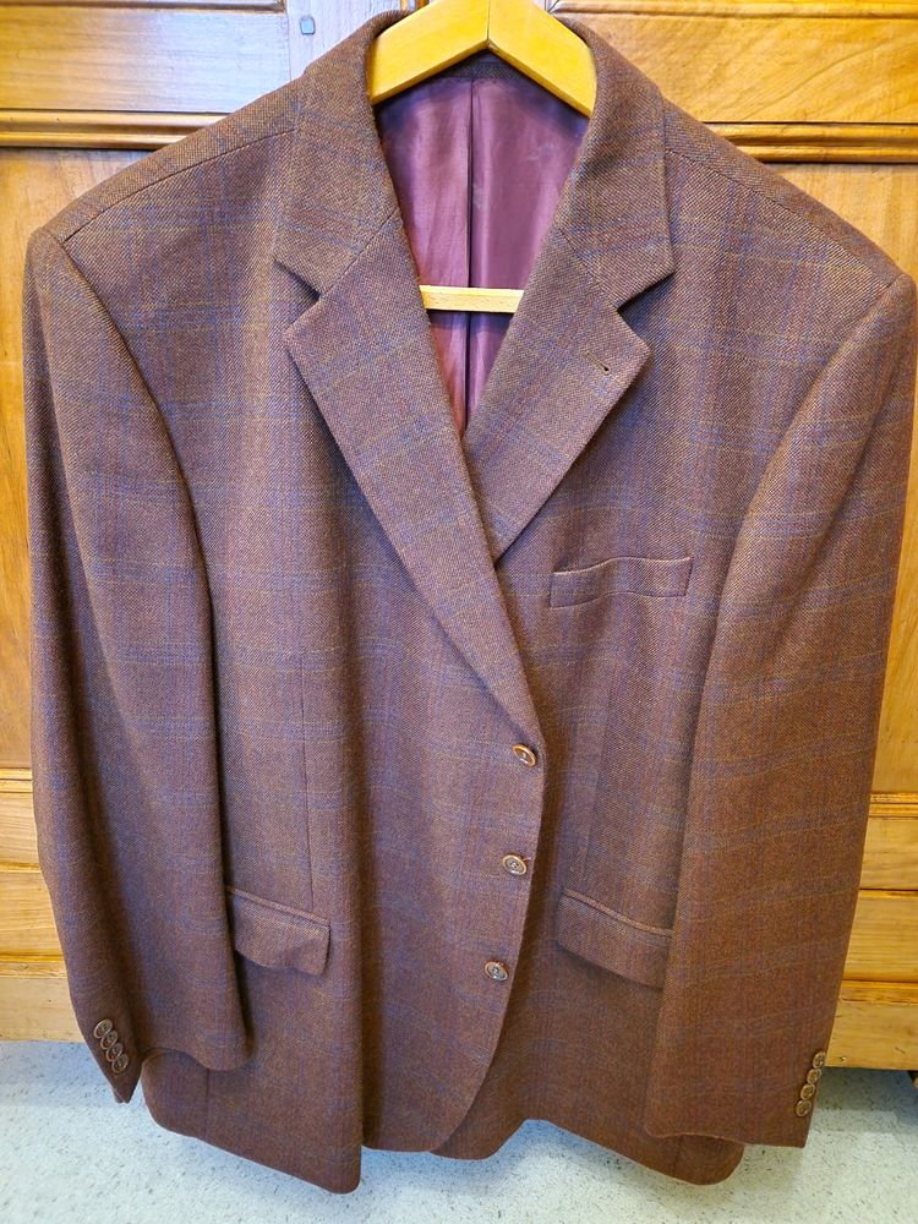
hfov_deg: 58.9
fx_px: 813
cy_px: 612
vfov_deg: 73.9
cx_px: 459
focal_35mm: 23
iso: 1600
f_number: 1.8
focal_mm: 5.4
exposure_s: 1/20
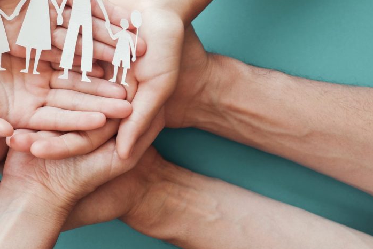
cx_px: 110
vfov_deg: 30.3
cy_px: 77
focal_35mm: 44
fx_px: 456
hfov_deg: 43.5
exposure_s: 1/80
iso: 800
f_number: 6.4
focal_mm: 20
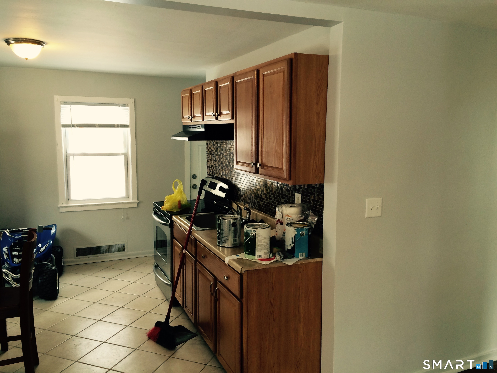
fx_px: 416
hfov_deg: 61.7
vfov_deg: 48.2
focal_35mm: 29
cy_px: 186
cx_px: 248
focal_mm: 4.15
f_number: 2.2
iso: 64
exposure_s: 1/30
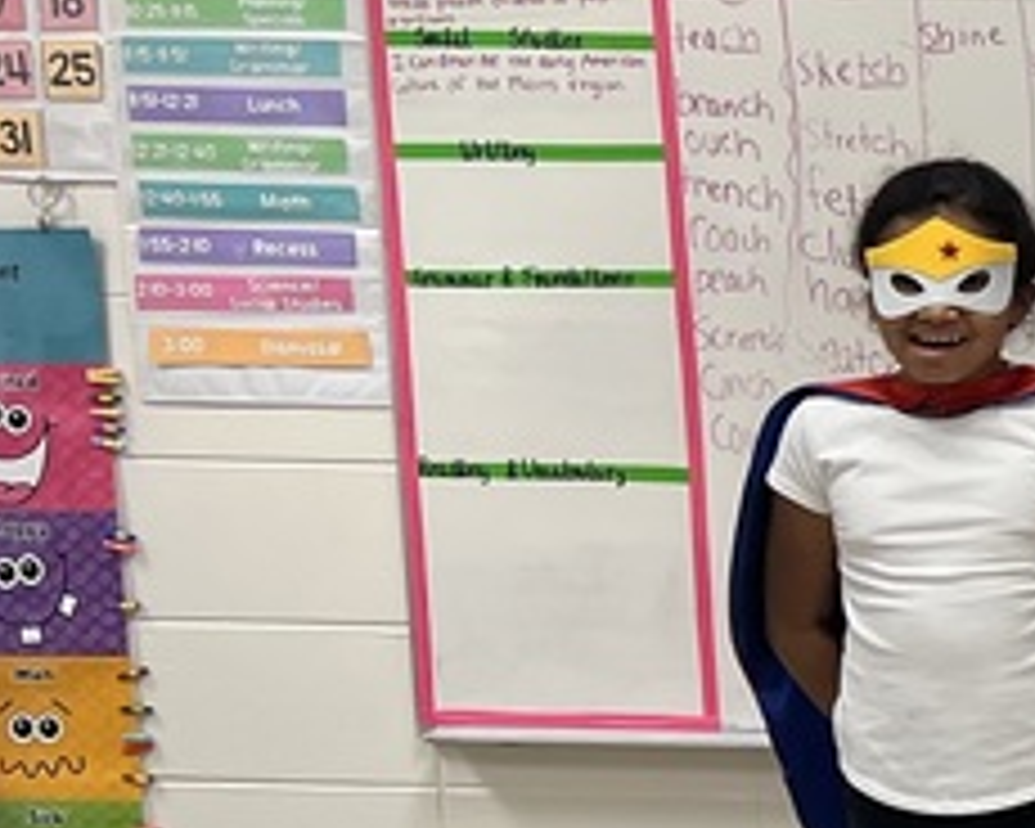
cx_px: 2246
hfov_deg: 13.7
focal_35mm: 113
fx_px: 3461
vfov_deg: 13.6
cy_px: 572
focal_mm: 5.7
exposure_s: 1/120
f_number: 1.5
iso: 80
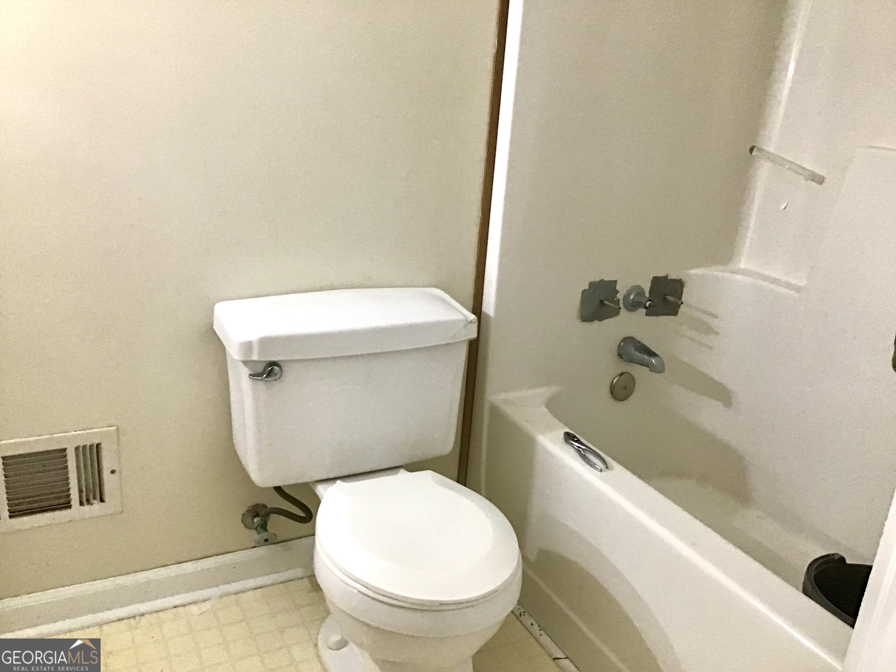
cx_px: 448
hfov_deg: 58.4
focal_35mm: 31
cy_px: 336
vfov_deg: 45.4
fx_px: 802
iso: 160
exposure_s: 1/30
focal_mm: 3.3
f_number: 2.4
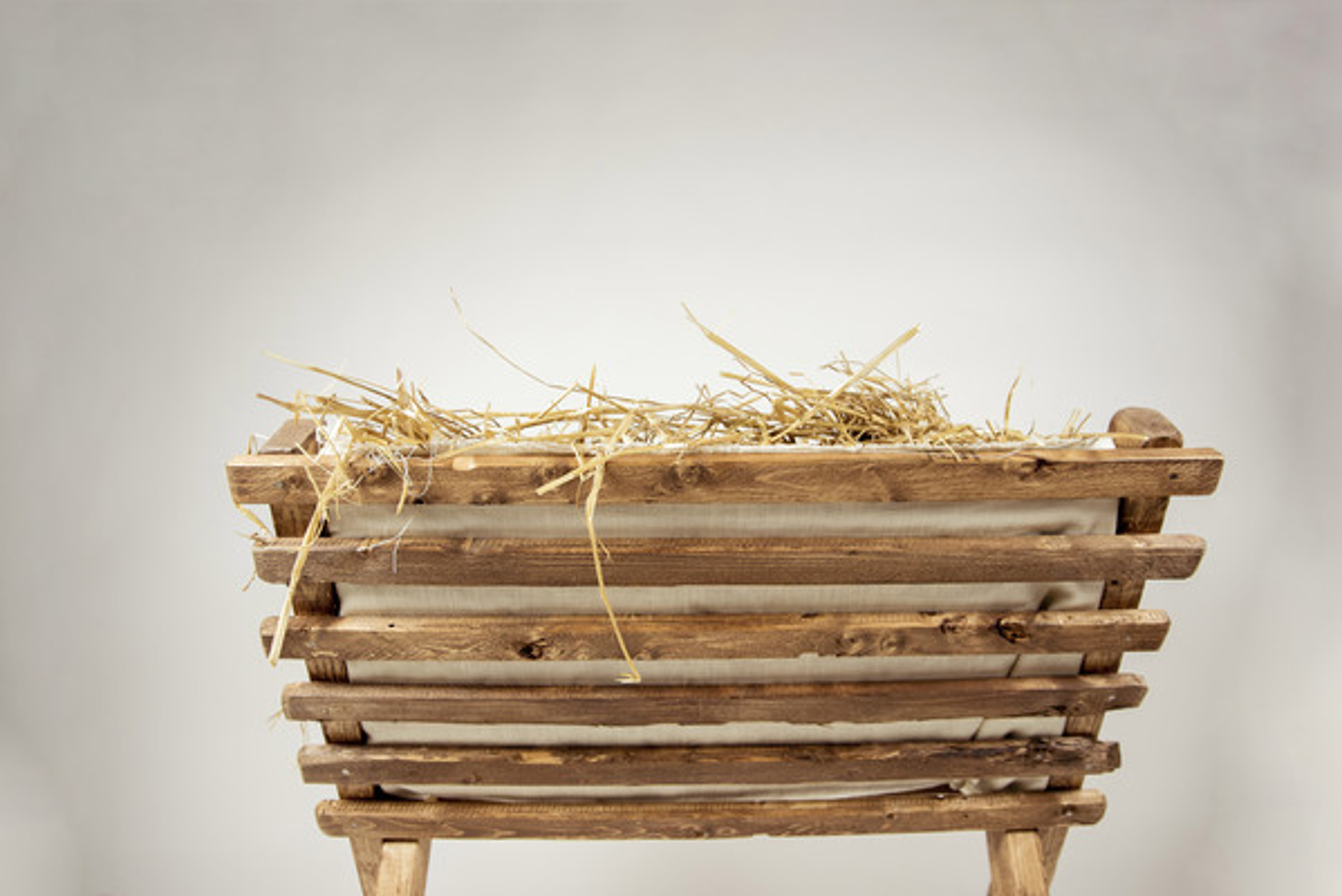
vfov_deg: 53.2
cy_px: 448
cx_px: 671
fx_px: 895
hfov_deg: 73.7
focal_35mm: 24
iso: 1000
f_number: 2.8
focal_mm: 24
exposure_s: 1/160
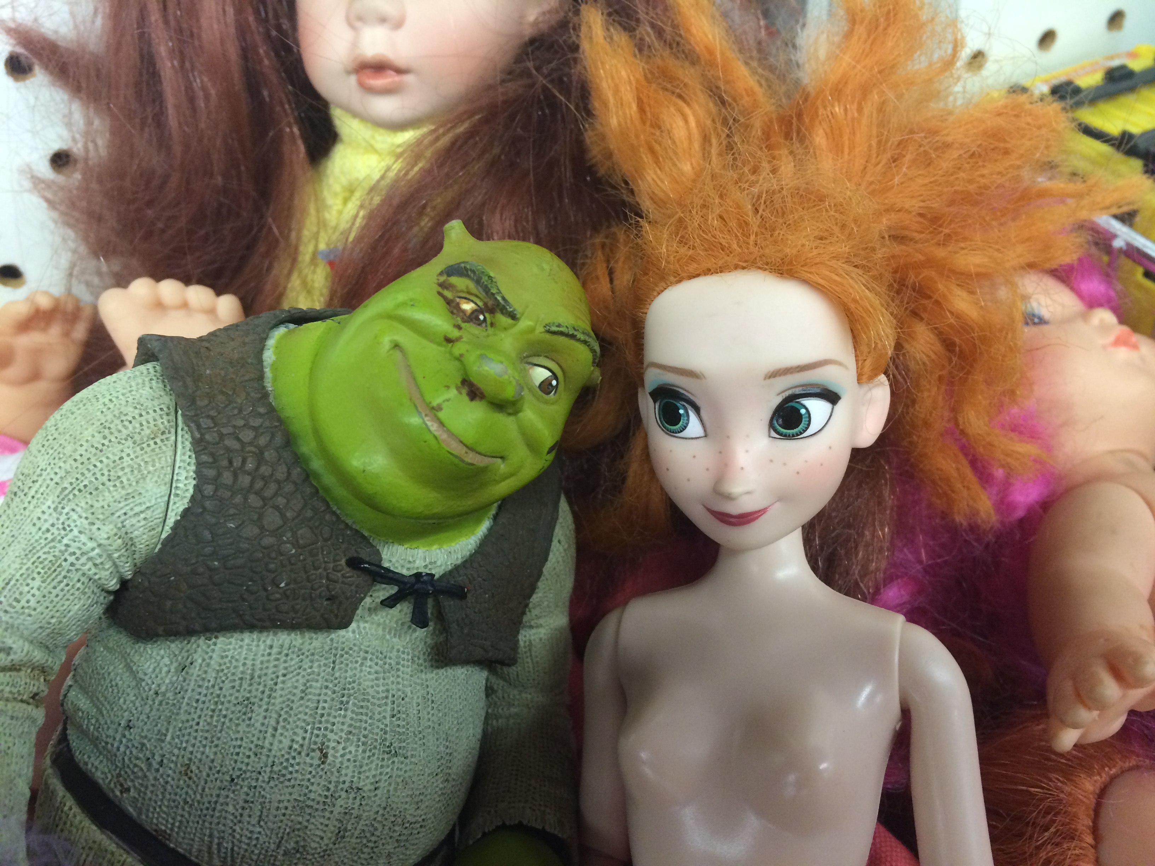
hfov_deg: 61.7
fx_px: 968
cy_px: 433
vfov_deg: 48.2
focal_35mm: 29
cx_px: 578
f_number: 2.2
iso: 160
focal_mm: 4.15
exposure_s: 1/30
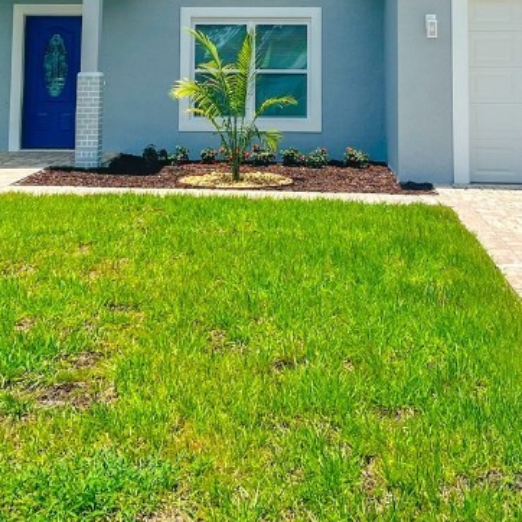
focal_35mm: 65
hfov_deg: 26.5
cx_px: 264
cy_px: -26
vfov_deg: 25.0
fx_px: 1109
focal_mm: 5.7
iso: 50
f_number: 1.5
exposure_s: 1/6400
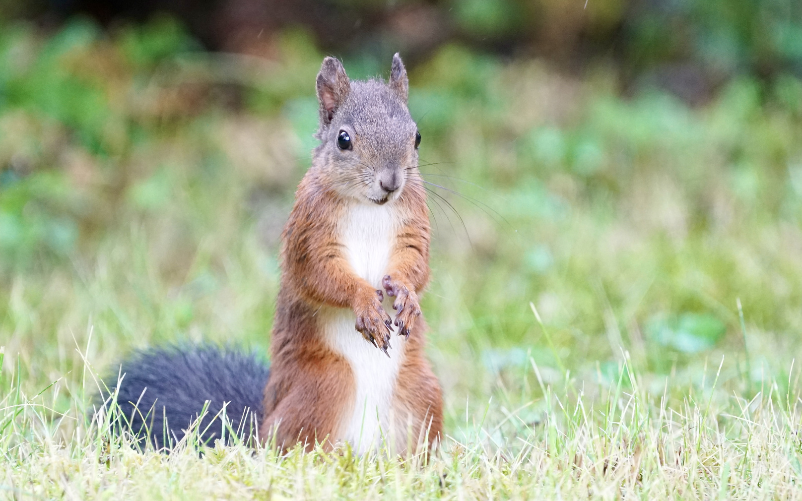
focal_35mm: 613
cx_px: 401
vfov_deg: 2.1
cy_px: 242
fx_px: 13398
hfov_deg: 3.4
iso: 2500
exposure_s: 1/500
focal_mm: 600
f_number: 6.3
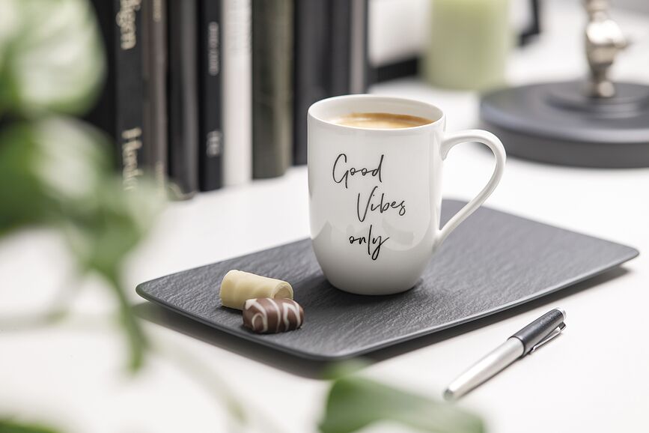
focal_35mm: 105
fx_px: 1893
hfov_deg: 19.5
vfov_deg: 13.0
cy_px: 216
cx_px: 324
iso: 320
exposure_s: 1/160
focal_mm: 105
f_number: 3.2
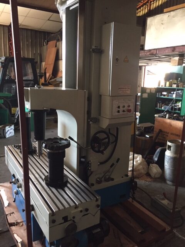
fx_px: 207
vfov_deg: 61.7
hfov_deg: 48.2
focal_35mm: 29
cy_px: 124
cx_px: 92
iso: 250
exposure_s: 1/33
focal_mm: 4.15
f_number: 2.2
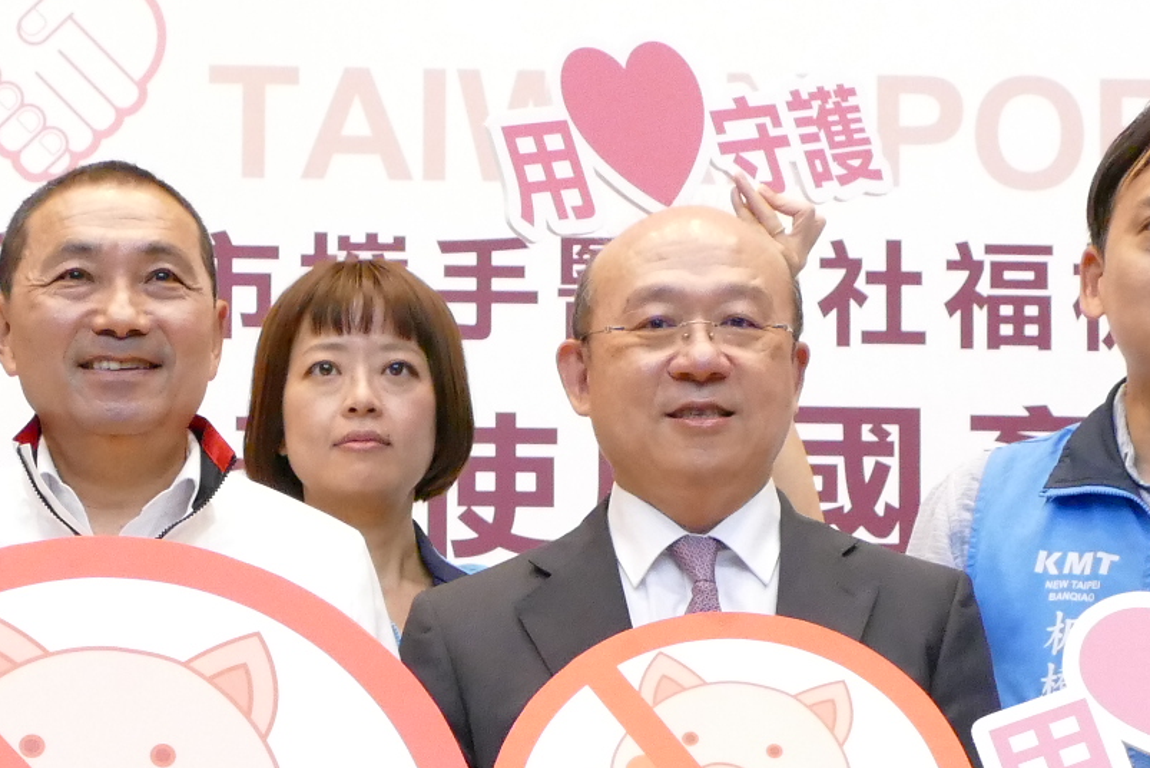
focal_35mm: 126
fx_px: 4026
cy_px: 1182
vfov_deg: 10.5
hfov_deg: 16.2
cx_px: 327
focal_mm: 13.43
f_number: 3.1
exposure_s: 1/50
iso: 1600
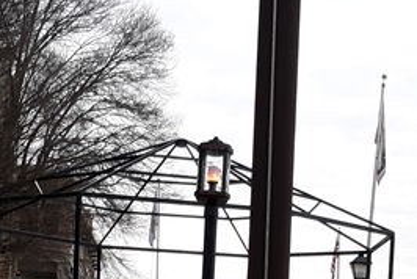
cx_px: 263
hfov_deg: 18.2
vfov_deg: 11.8
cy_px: 395
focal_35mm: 112
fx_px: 1299
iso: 40
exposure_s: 1/274
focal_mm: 3.7
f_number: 1.7
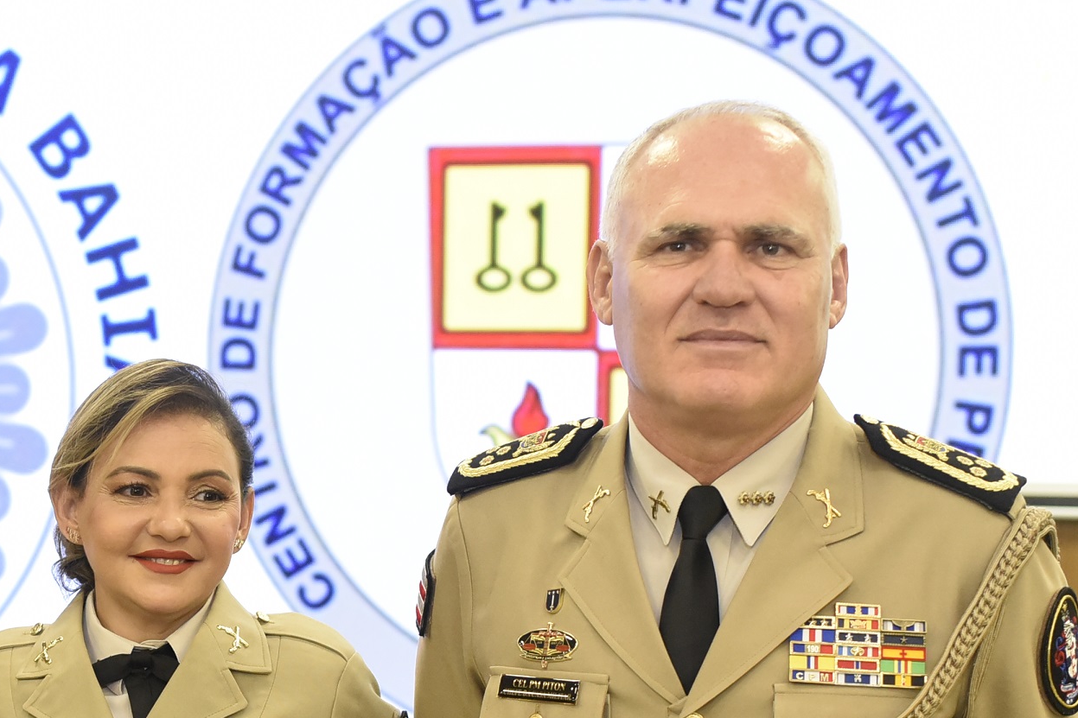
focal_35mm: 76
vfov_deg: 17.5
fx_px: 2275
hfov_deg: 26.2
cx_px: 224
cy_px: 724
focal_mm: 35
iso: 4000
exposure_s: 1/320
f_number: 3.2
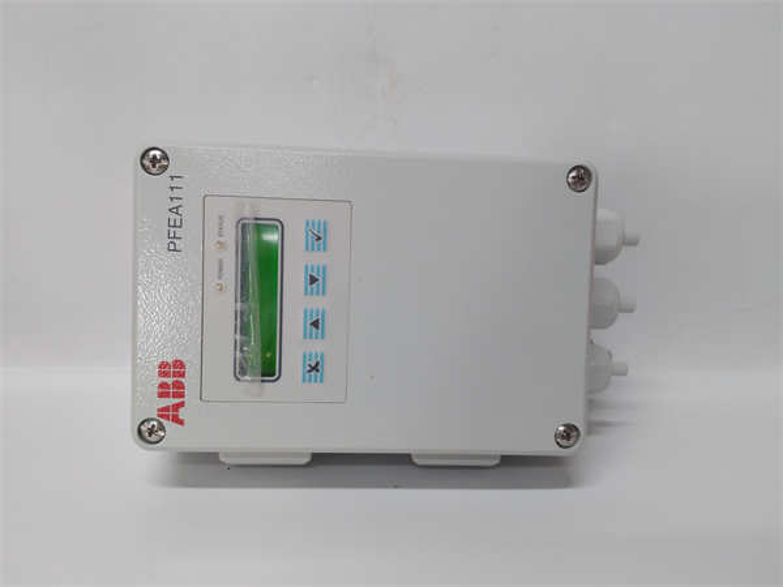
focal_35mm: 27
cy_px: 294
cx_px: 392
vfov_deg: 51.4
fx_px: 611
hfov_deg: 65.3
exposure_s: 1/33
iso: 139
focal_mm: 3.79
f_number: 2
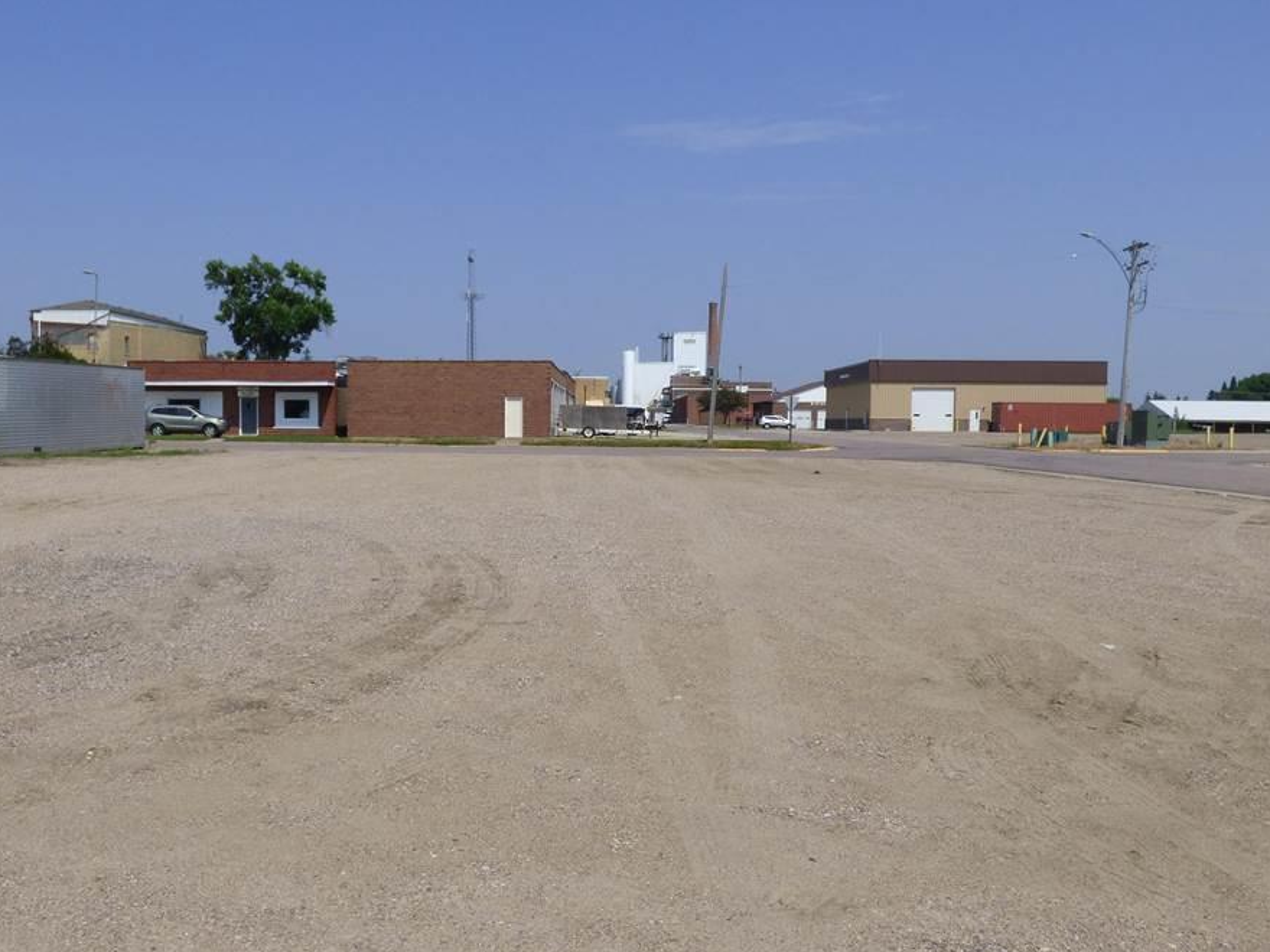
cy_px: 482
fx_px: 1174
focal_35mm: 32
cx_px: 546
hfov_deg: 56.6
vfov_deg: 44.2
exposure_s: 1/2000
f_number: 4
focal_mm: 3.88
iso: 100
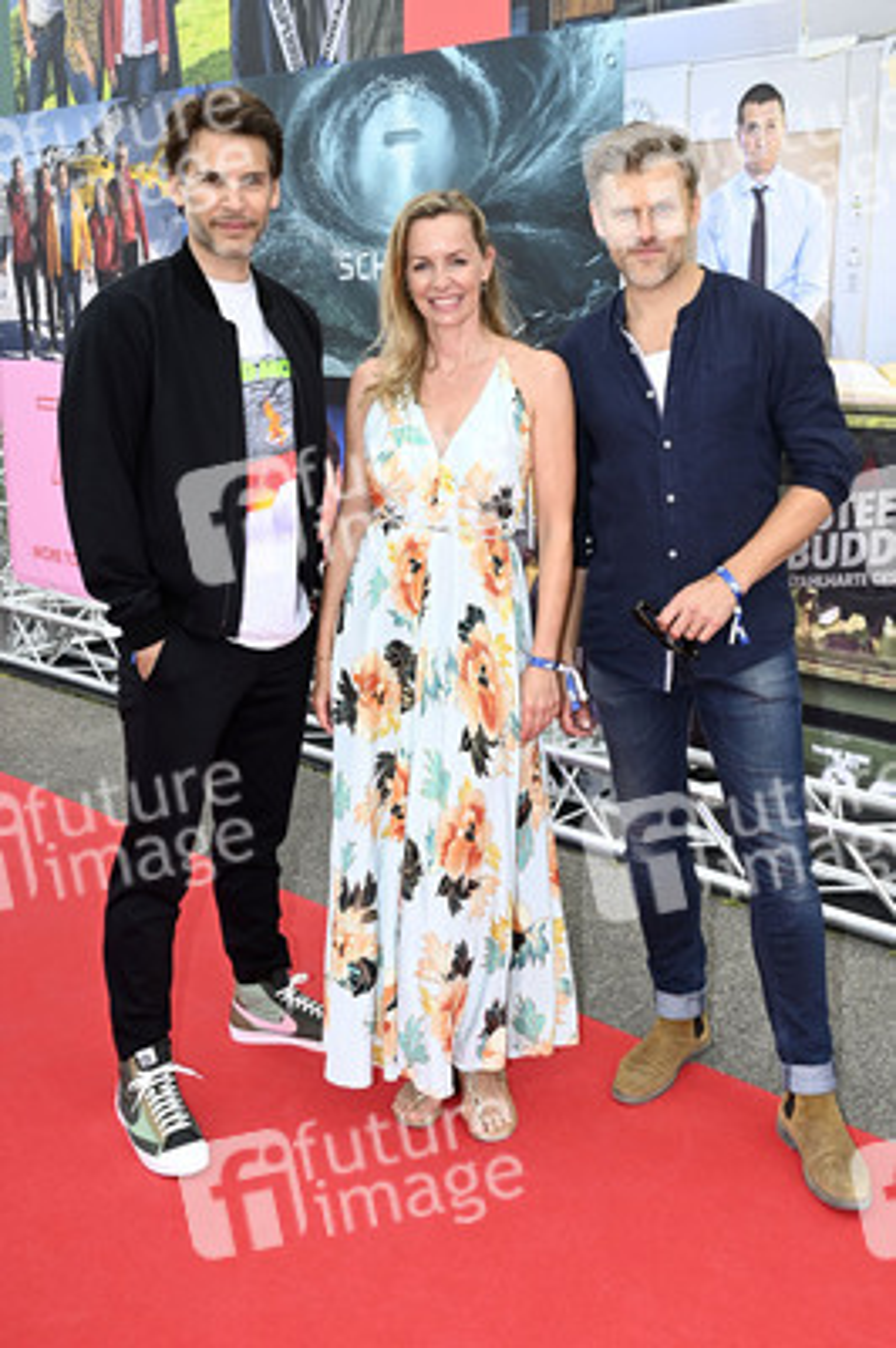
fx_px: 1234
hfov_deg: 39.9
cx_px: 448
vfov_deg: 57.3
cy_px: 674
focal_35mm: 33
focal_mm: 33
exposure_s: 1/160
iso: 400
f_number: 9
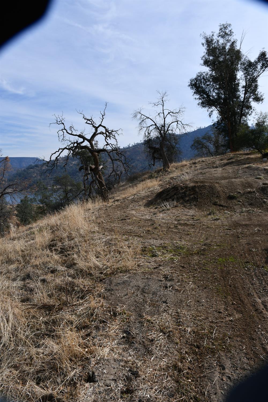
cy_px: 201
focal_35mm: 27
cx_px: 134
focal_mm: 18
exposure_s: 1/400
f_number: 10
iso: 100
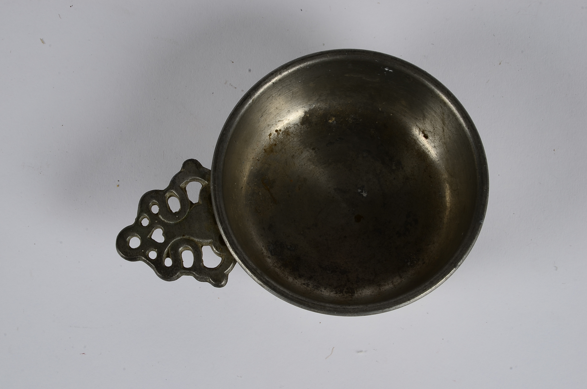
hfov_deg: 27.0
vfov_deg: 18.1
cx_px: 294
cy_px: 194
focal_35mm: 75
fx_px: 1220
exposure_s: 1/125
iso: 100
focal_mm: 50
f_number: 20
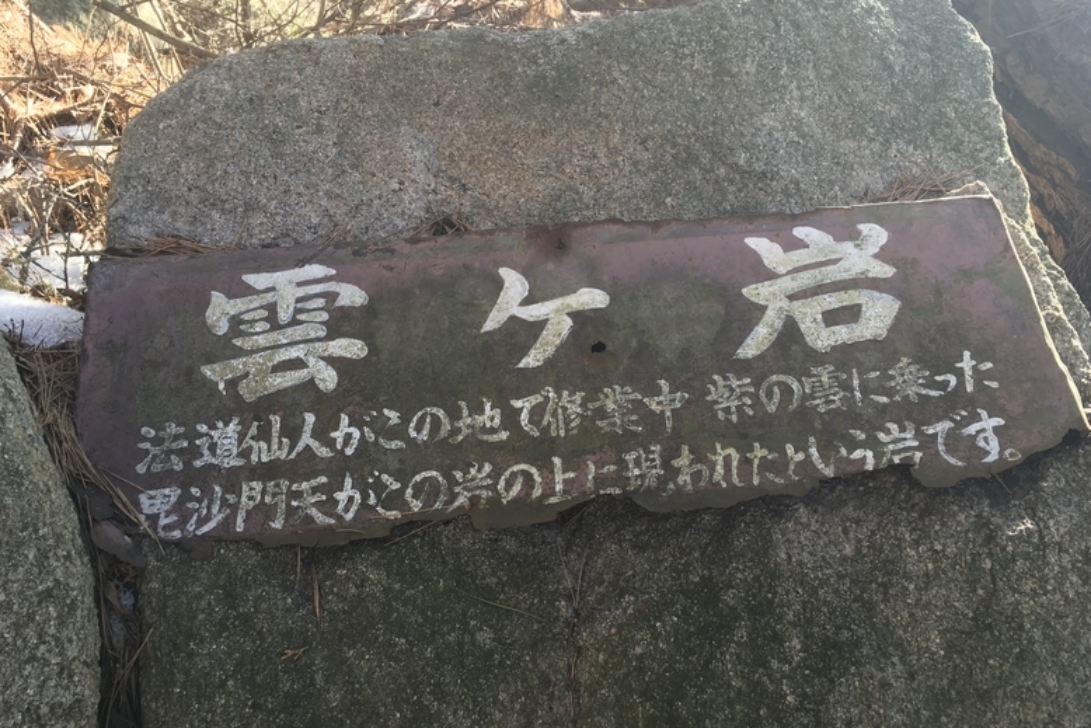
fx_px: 940
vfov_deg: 42.3
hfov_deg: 60.3
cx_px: 547
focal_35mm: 31
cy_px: 344
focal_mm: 4.15
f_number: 2.2
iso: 25
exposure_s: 1/40
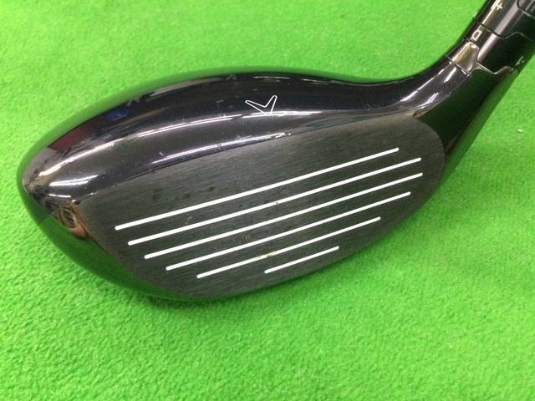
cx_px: 268
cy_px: 200
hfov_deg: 58.4
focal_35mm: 31
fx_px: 479
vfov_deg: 45.4
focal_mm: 3.3
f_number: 2.4
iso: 200
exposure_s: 1/24
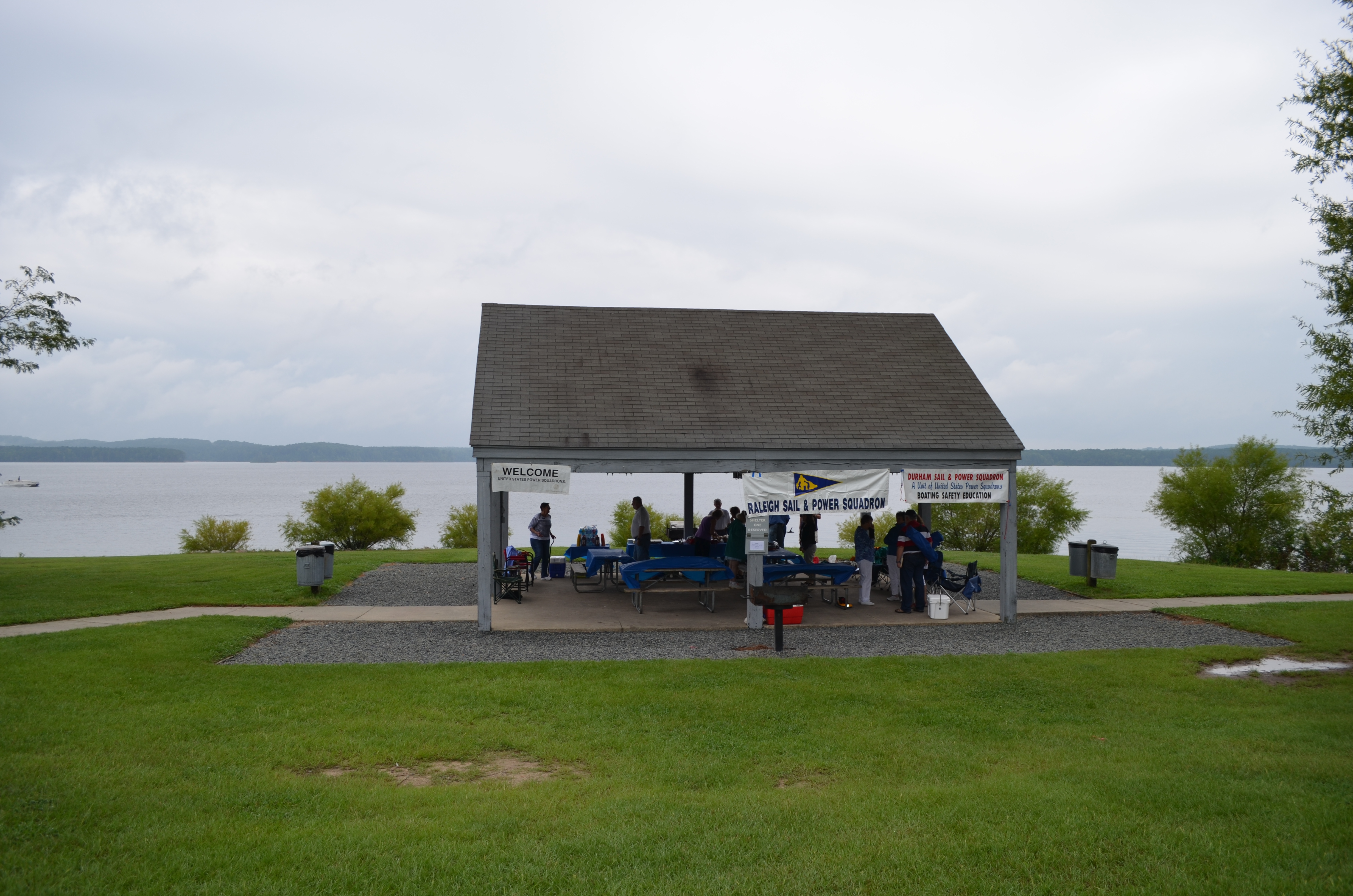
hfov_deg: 67.5
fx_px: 1013
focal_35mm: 27
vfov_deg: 47.7
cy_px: 448
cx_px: 676
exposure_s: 1/200
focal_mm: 18
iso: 100
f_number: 5
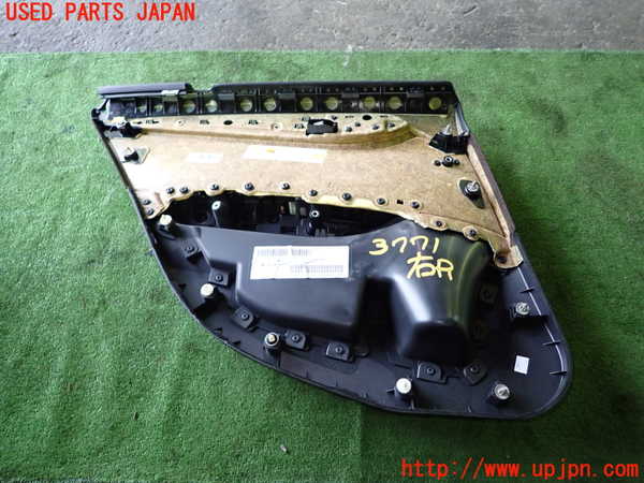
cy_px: 242
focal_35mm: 25
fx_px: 465
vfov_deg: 54.9
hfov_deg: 69.4
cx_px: 322
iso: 400
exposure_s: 1/30
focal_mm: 4.5
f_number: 2
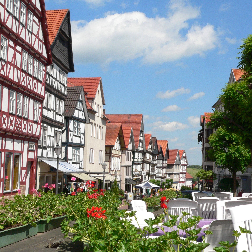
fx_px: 469
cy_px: 126
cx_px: 137
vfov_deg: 30.0
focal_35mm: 57
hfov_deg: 30.0
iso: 200
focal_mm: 7.9
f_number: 7.3
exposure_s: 1/1000
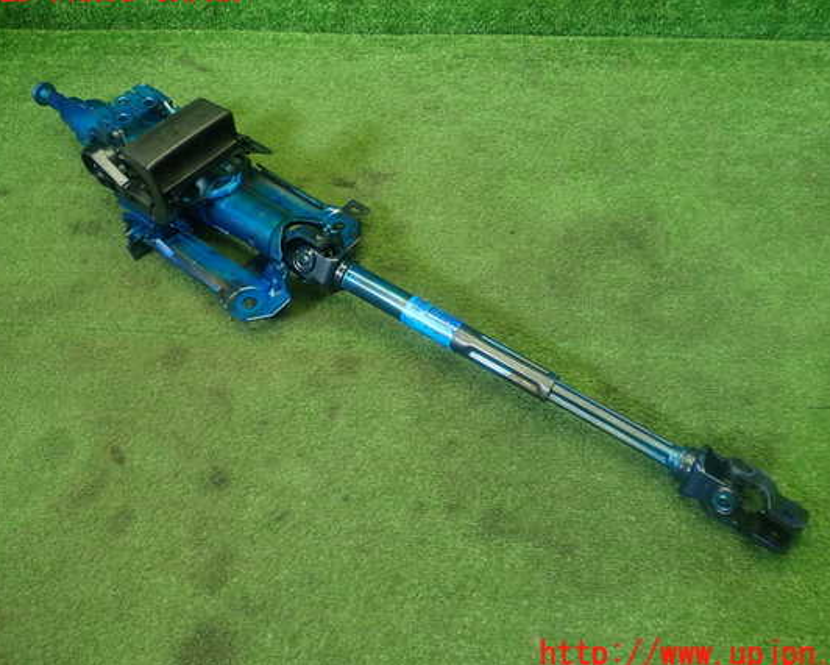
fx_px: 811
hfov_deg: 54.2
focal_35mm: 33
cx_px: 424
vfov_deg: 44.6
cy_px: 323
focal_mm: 5.4
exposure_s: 1/50
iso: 200
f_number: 2.3
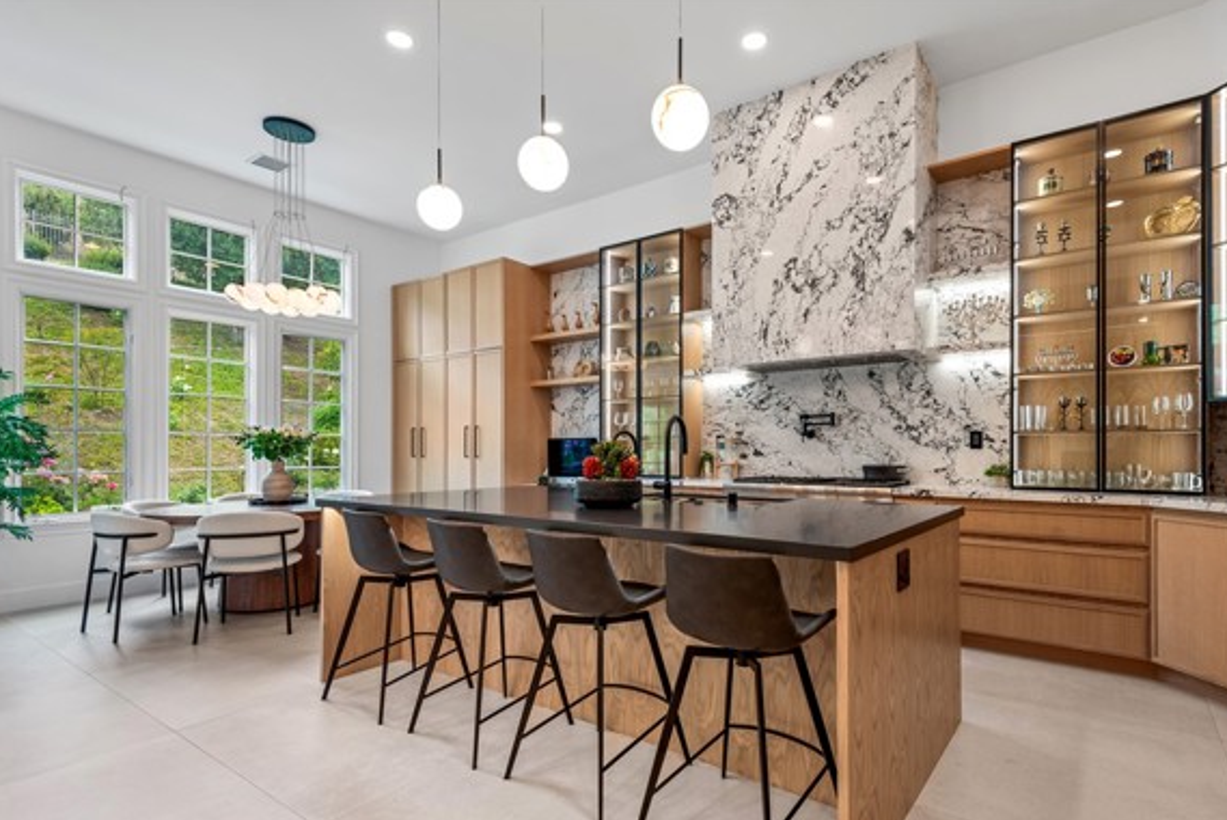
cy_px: 452
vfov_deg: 67.3
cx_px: 668
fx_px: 614
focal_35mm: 18
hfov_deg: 89.7
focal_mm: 16
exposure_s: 1/6
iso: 100
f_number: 6.3
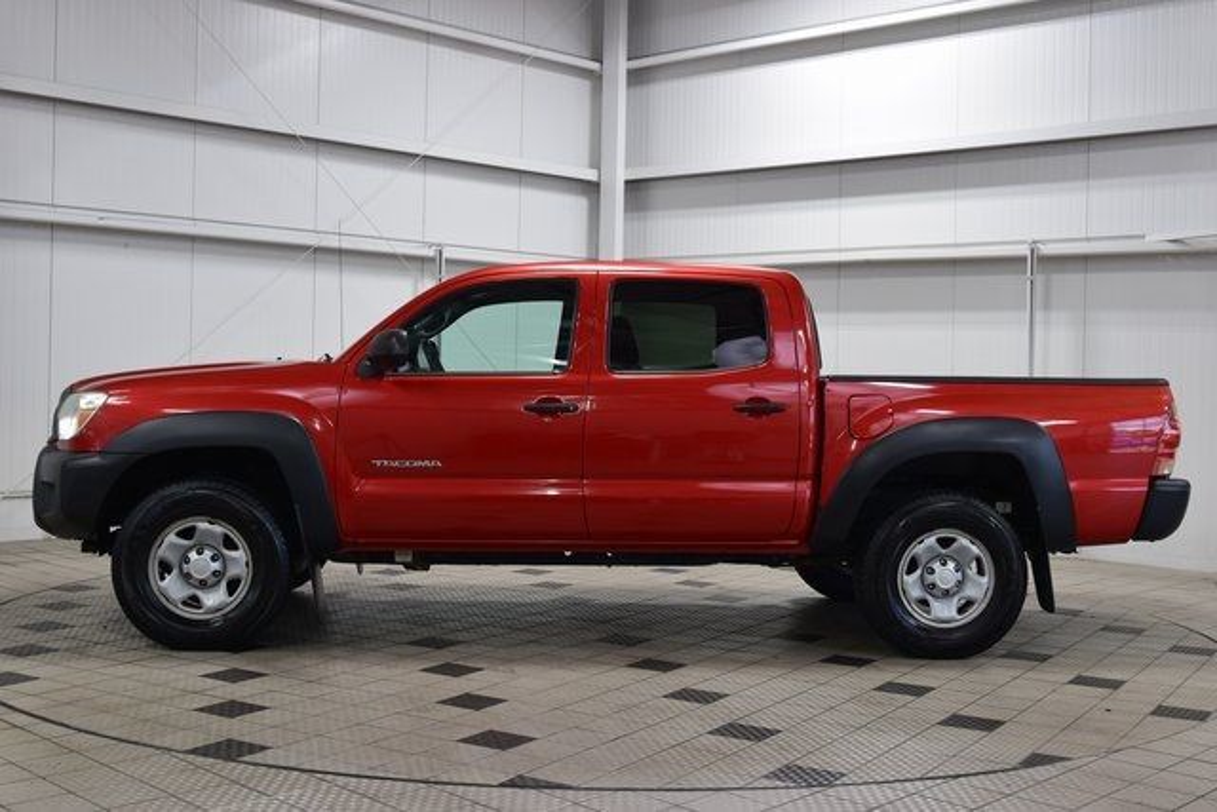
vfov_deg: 30.9
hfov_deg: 45.0
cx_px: 608
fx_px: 1471
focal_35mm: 44
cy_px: 406
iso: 400
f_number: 6.3
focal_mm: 29
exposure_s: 1/20
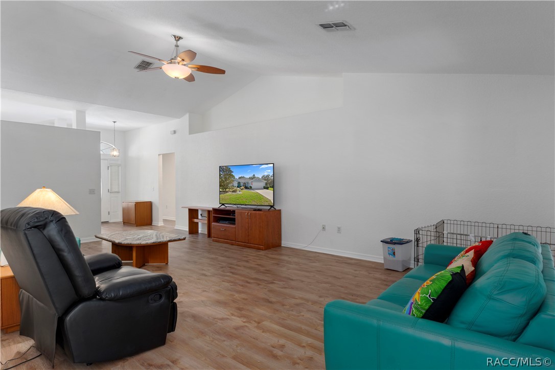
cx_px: 278
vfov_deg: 63.2
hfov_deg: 85.4
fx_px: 301
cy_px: 185
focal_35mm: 20
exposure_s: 2
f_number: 8
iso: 320
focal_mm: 13
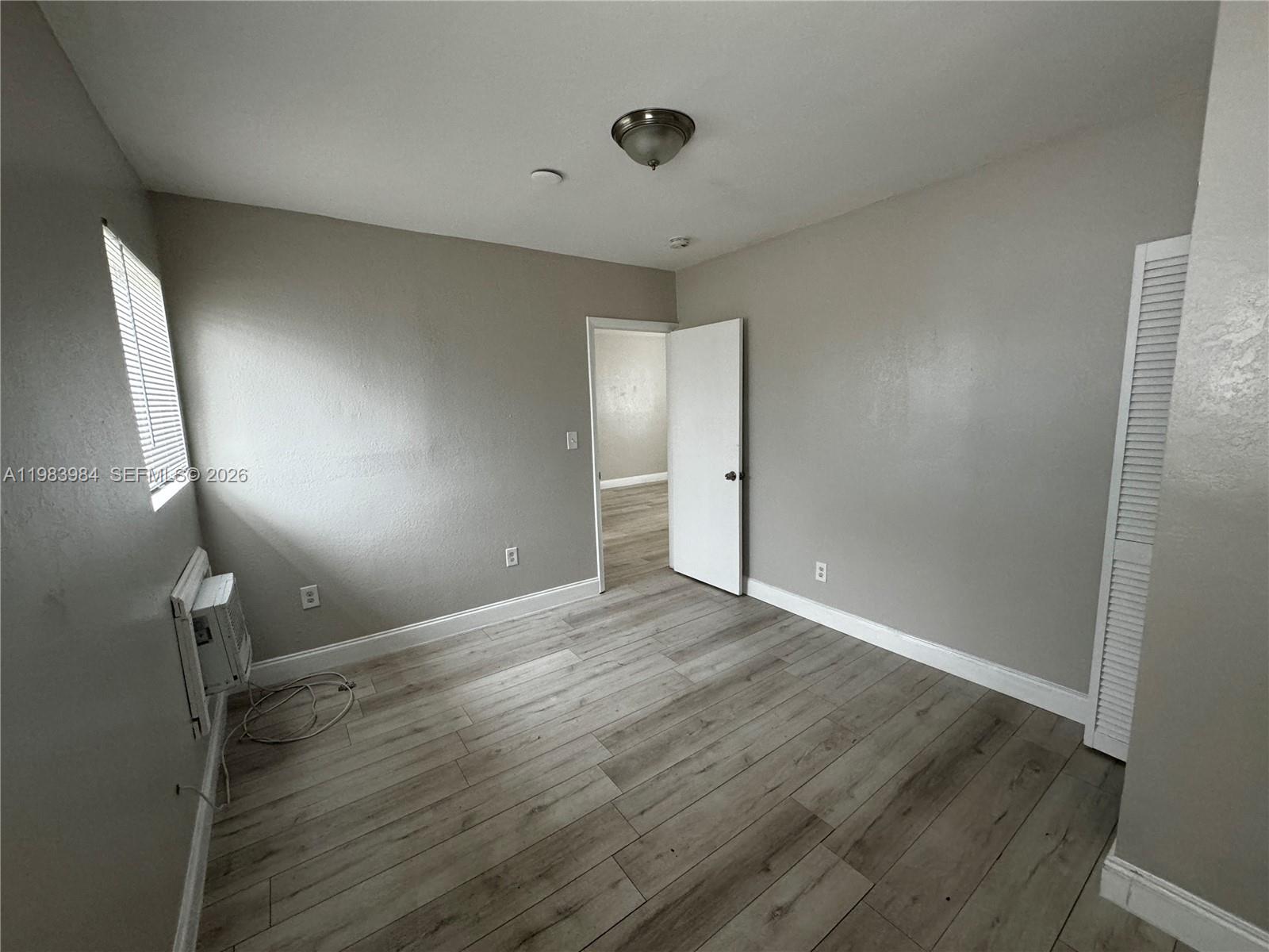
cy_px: 476
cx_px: 634
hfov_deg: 102.1
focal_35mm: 14
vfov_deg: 85.7
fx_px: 513
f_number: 2.2
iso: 320
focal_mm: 2.22
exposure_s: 1/120
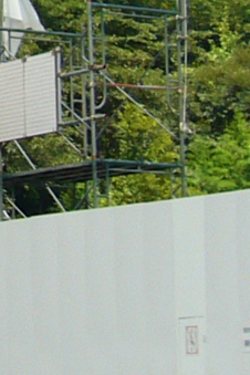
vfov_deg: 8.1
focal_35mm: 251
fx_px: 2614
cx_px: -341
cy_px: -134
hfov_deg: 5.3
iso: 80
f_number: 6
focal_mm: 6.6
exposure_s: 1/125
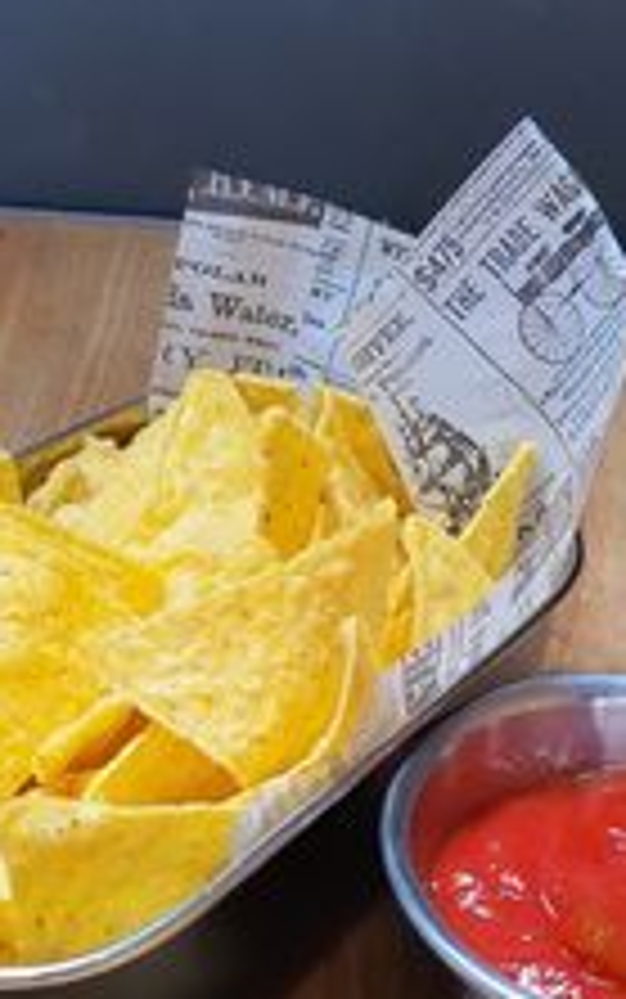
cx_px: 284
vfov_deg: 37.9
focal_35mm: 53
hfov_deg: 24.4
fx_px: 1445
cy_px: 634
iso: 200
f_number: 2.4
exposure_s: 1/100
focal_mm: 4.3
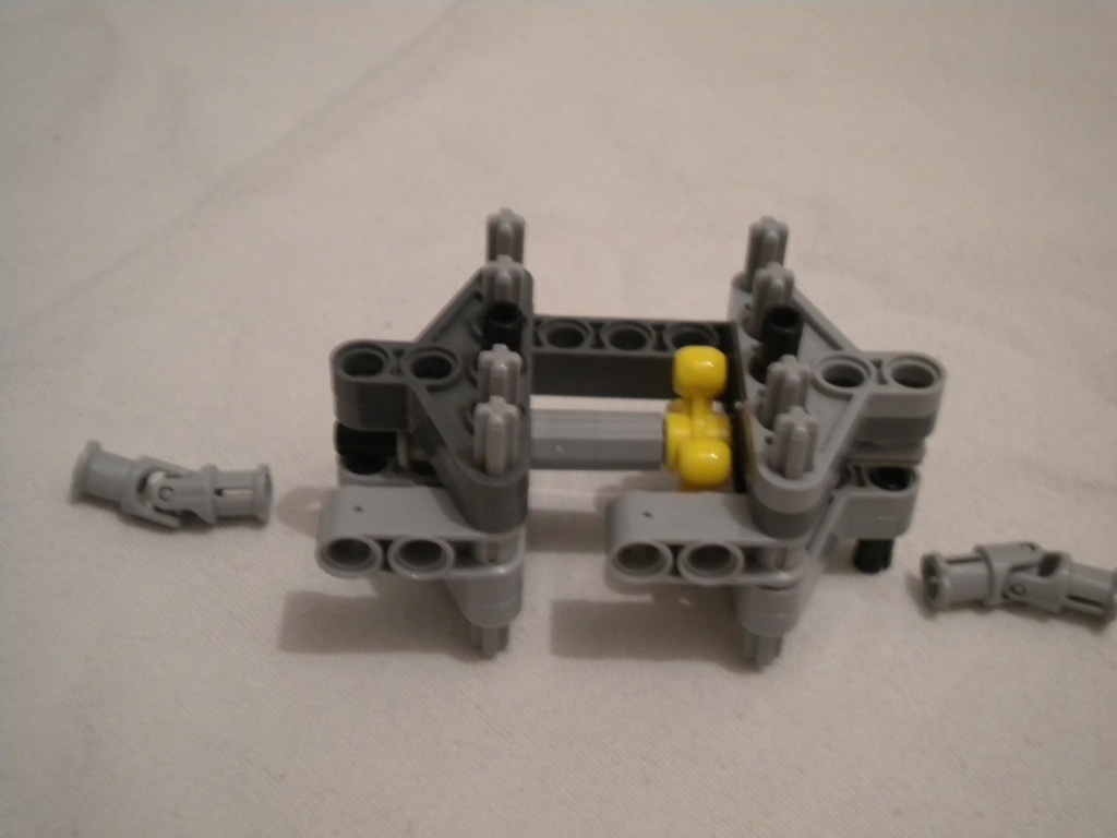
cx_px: 558
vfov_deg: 28.0
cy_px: 419
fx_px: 1678
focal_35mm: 52
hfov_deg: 36.8
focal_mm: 9.3
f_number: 3.9
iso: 400
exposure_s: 1/10.1
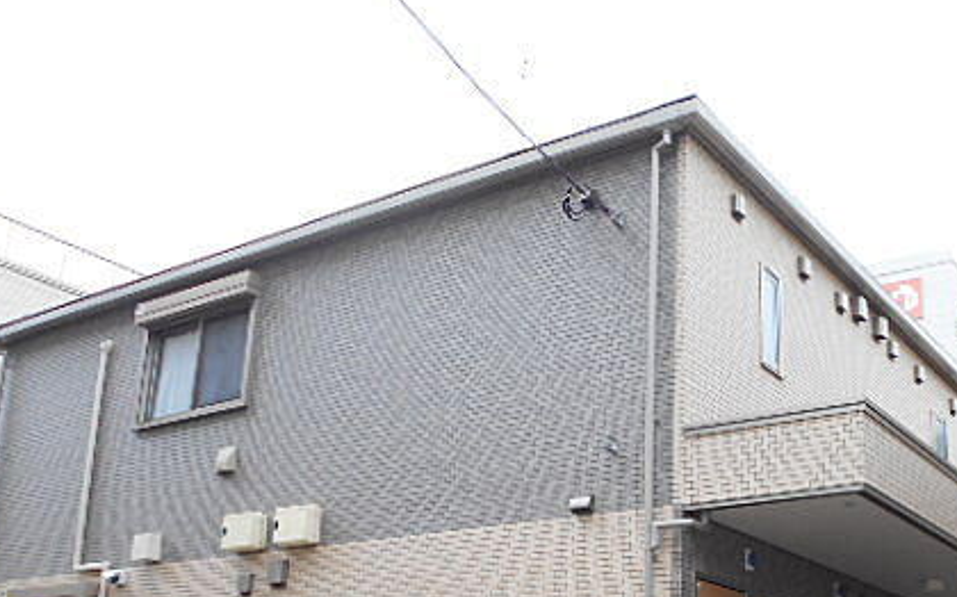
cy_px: 481
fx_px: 1095
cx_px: 627
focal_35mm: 42
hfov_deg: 46.6
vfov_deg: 29.8
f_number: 3.2
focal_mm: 4.6
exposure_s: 1/250
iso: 80
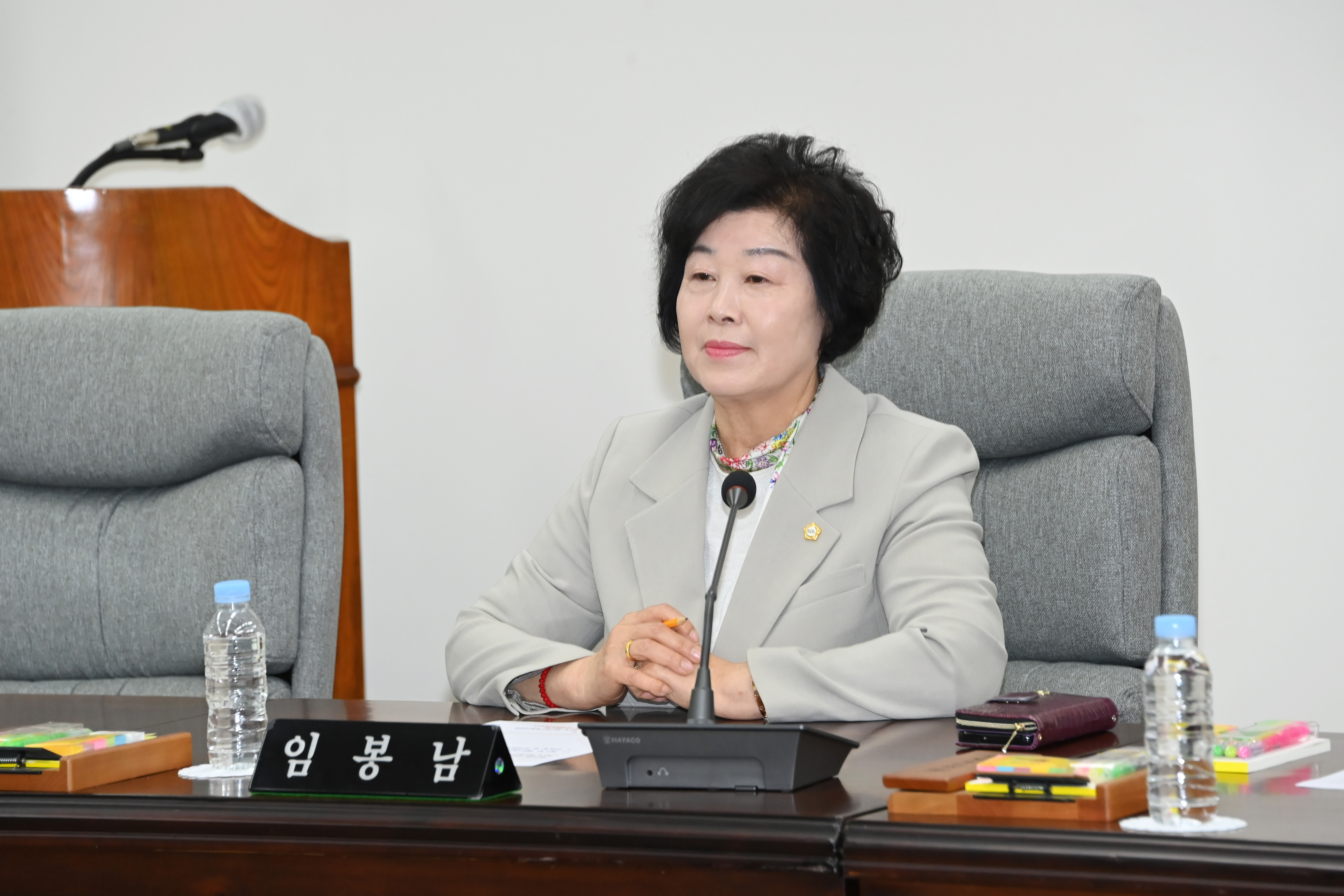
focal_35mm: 170
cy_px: 448
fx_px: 6346
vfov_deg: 8.1
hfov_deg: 12.1
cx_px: 672
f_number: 6.3
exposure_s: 1/250
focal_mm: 170
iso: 2500
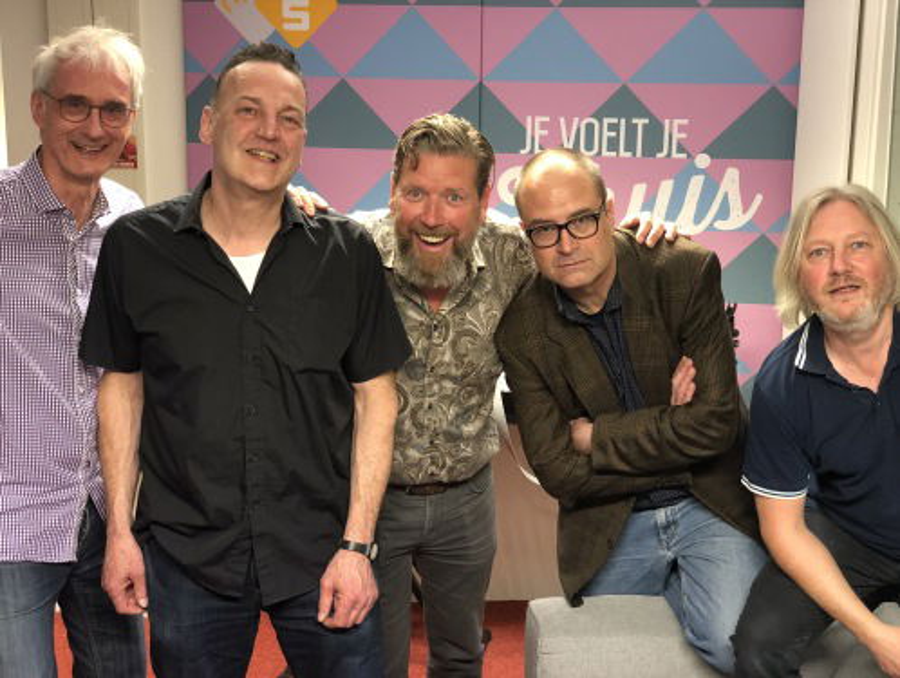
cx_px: 450
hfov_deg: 36.8
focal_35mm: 52
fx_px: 1354
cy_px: 339
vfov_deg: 28.1
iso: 160
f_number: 2.4
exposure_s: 1/20
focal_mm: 6
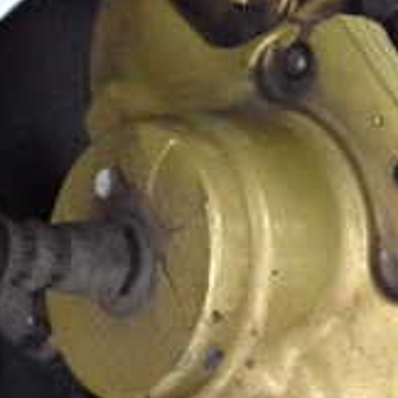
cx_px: 297
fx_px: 1275
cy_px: 310
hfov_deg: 17.6
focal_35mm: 98
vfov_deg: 17.6
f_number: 2.3
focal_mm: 5.4
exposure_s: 1/125
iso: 4000
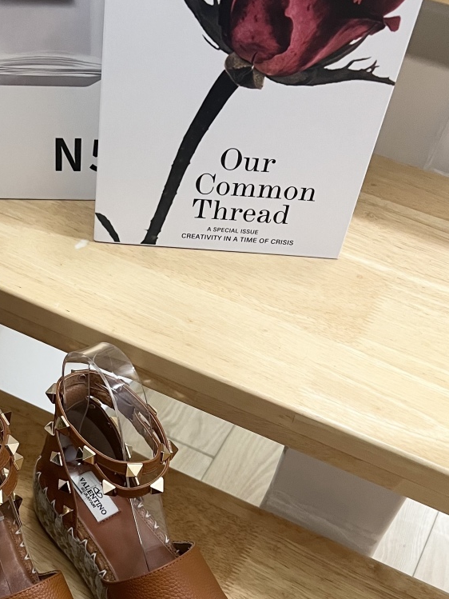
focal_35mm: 50
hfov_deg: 28.3
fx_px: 864
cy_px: 457
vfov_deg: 37.2
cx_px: 70
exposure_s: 1/50
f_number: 1.5
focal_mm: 5.7
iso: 250
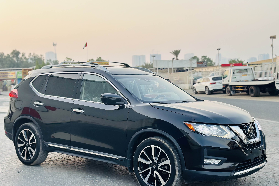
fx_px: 387
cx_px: 139
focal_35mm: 50
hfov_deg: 39.6
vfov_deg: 27.0
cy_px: 88
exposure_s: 1/127
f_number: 1.78
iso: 80
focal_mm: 6.86
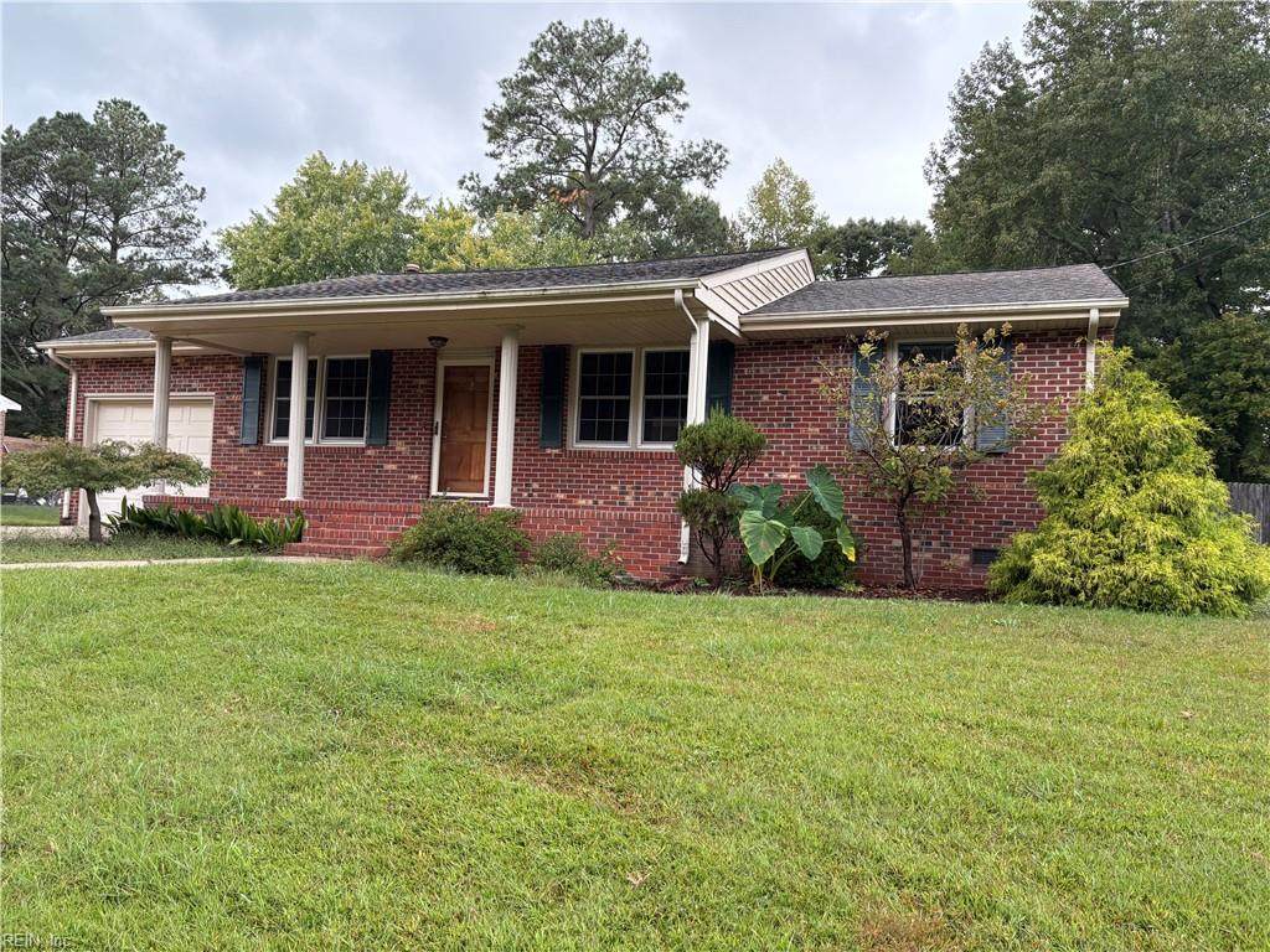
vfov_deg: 53.1
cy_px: 476
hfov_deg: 67.3
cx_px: 635
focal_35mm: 26
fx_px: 954
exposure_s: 1/115
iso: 125
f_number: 1.6
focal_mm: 5.96
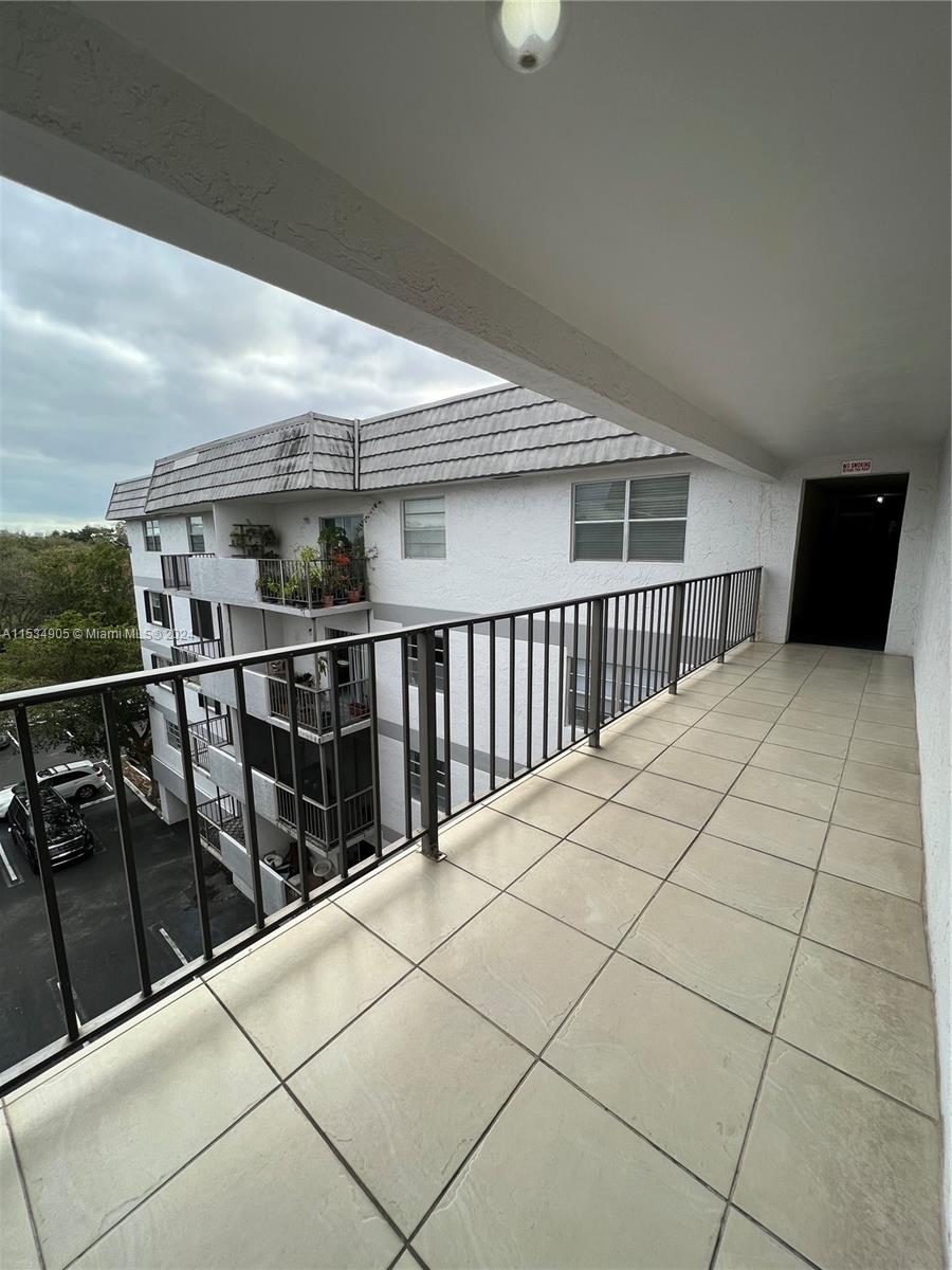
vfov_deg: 106.2
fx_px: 477
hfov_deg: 89.9
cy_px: 635
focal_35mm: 13
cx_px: 476
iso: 32
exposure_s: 1/341
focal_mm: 1.57
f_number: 1.8
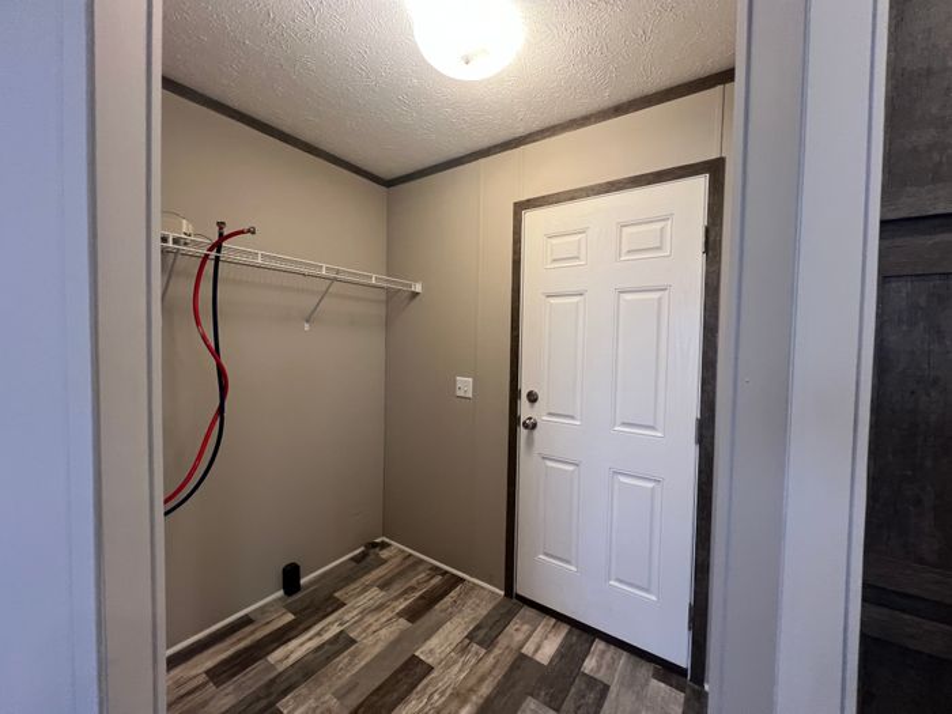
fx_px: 358
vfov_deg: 89.9
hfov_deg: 106.2
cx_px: 476
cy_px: 357
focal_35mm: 13
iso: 125
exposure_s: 1/60
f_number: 1.8
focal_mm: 1.57
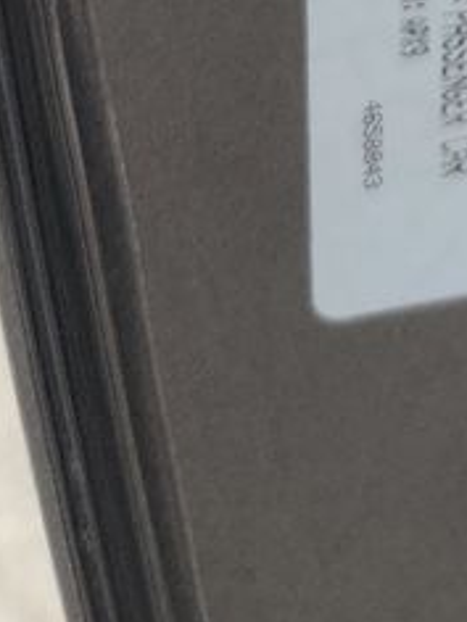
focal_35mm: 117
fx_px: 2105
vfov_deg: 12.6
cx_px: 536
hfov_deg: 12.4
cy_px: -933
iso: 50
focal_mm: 6.4
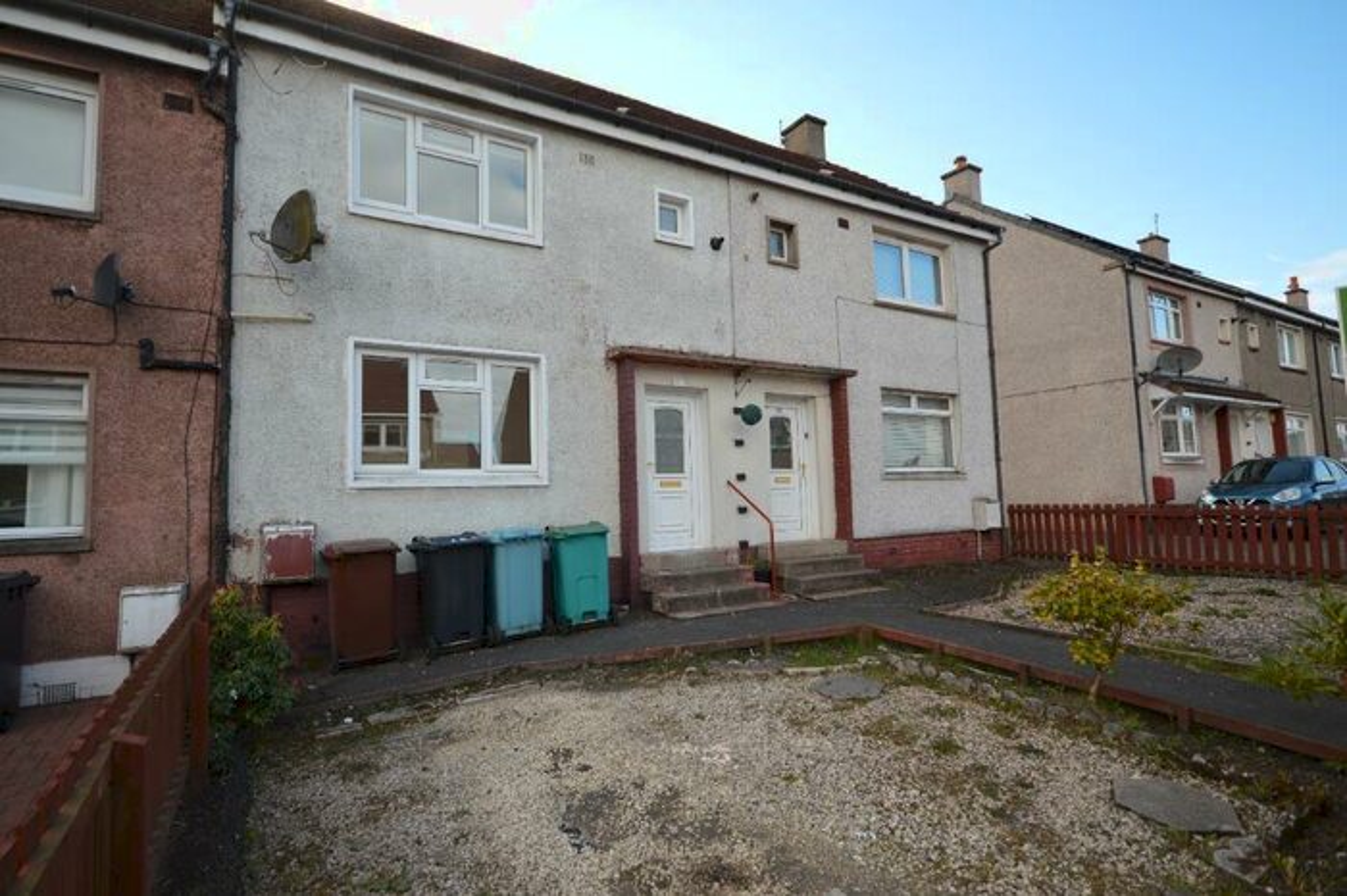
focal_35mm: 18
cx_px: 674
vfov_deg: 67.3
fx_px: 673
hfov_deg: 90.0
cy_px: 448
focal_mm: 12
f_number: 5.6
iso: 100
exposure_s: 1/125
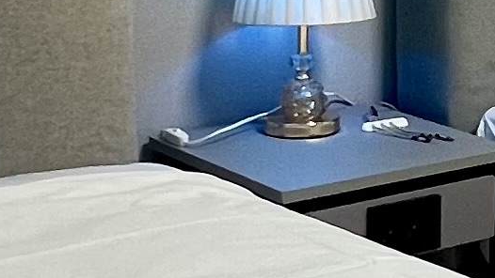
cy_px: 23
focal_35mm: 108
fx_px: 1418
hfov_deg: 17.9
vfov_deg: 11.1
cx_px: 714
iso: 200
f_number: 1.8
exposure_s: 1/60
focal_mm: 1.57
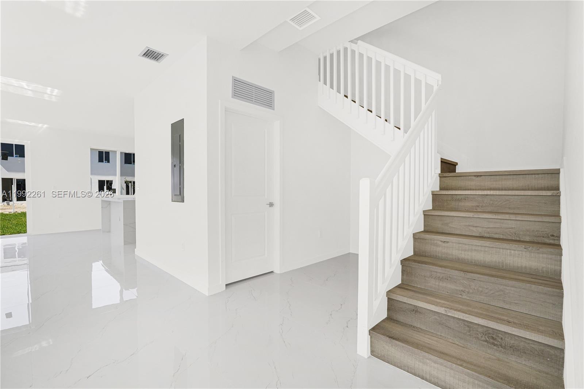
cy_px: 194
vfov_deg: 73.7
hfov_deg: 96.7
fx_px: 259
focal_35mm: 16
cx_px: 292
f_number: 8
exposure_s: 1/30
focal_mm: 16
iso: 125
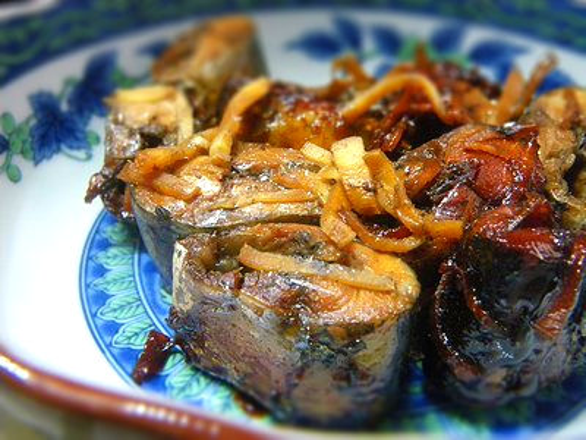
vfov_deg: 41.8
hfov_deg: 54.0
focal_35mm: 34
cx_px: 293
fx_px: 576
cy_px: 220
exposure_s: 1/25
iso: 800
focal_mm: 6.1
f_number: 3.8
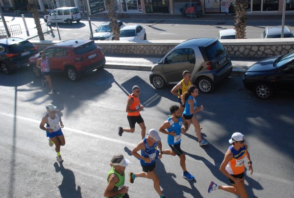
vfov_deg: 32.0
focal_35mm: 42
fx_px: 344
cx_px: 147
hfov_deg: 46.3
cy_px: 99
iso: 1000
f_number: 7.1
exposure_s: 1/2000
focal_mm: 28
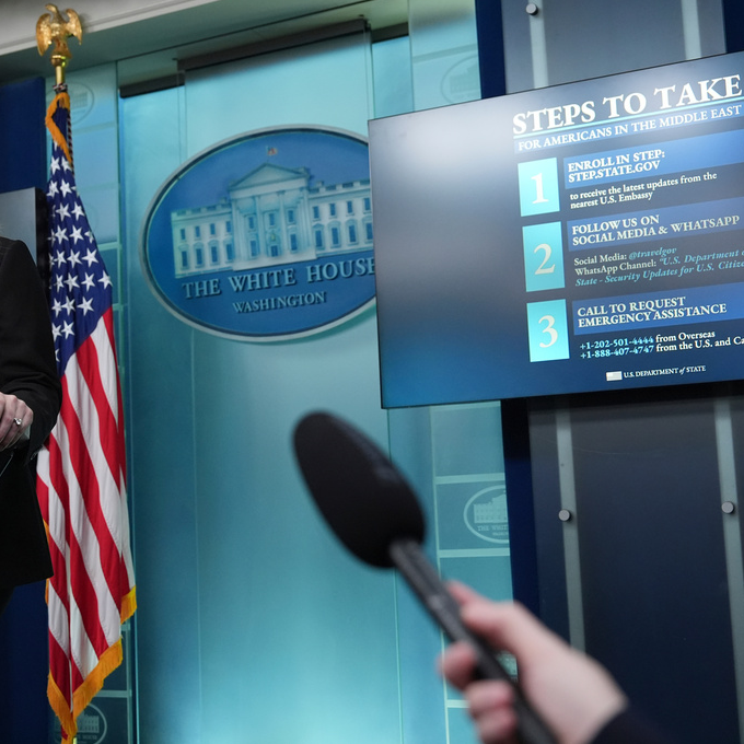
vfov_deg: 31.1
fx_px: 1337
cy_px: 371
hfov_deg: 30.9
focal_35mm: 55
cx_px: 249
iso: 3200
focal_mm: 43
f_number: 3.5
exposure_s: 1/800
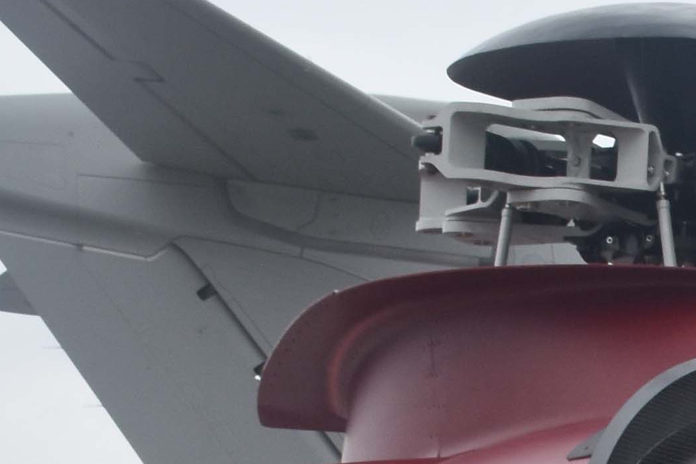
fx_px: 3962
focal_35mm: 205
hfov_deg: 9.6
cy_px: 1038
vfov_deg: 6.4
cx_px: 1205
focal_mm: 24
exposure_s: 1/250
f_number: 11
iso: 320
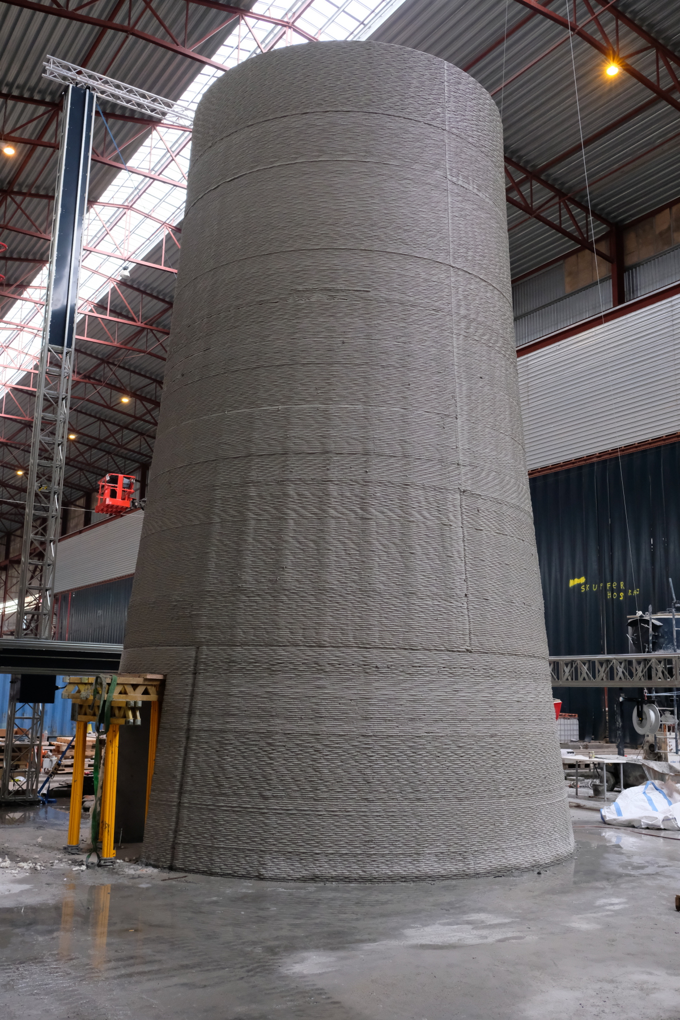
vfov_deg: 54.4
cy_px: 510
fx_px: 992
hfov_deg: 37.9
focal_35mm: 35
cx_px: 340
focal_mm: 23
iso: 3200
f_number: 4
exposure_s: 1/280
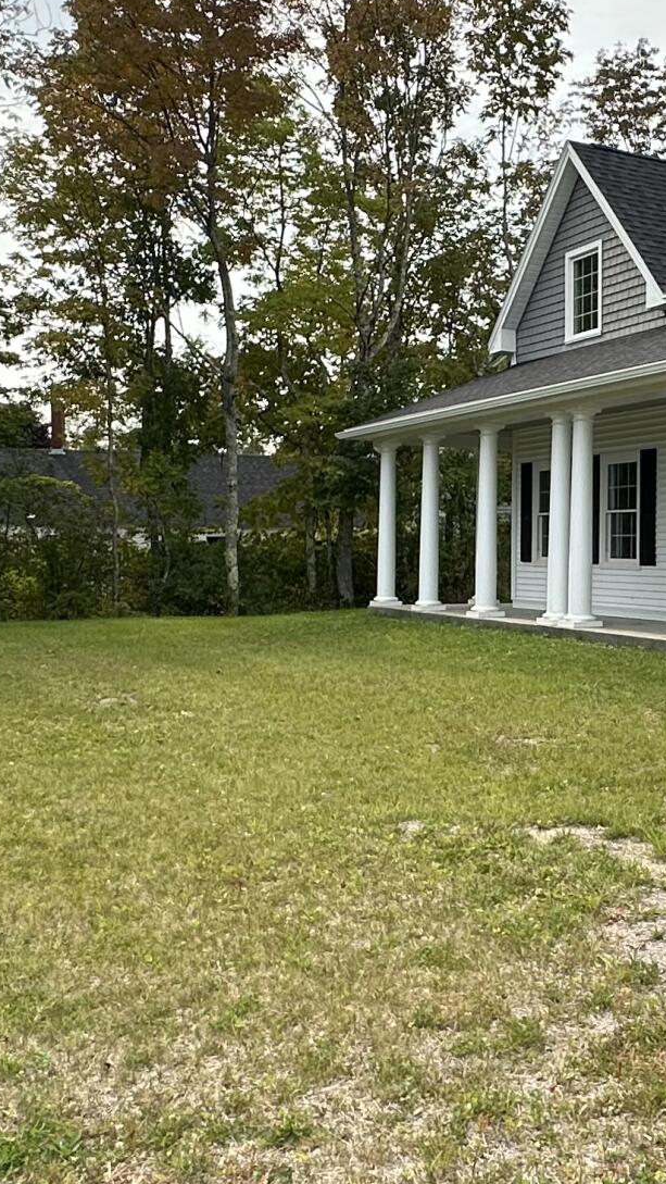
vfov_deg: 48.3
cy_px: 616
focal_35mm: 42
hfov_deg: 27.2
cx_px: 613
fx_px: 1318
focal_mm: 2.22
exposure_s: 1/1092
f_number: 2.2
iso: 40
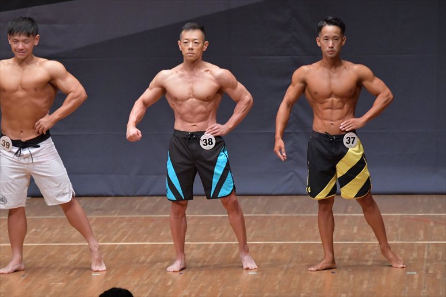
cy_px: 148
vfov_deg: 4.8
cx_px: 223
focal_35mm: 285
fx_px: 3529
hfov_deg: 7.2
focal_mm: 190
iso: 6400
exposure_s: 1/400
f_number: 5.6
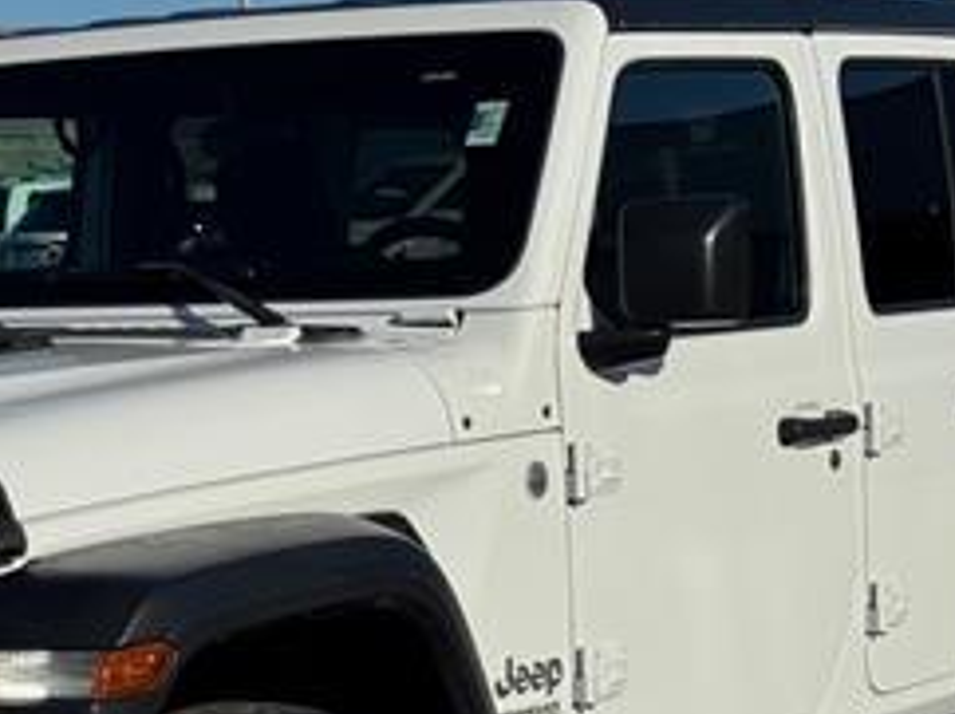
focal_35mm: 127
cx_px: 185
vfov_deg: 11.5
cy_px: 714
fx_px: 3500
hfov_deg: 15.4
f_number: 1.78
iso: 80
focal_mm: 6.76
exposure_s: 1/10526
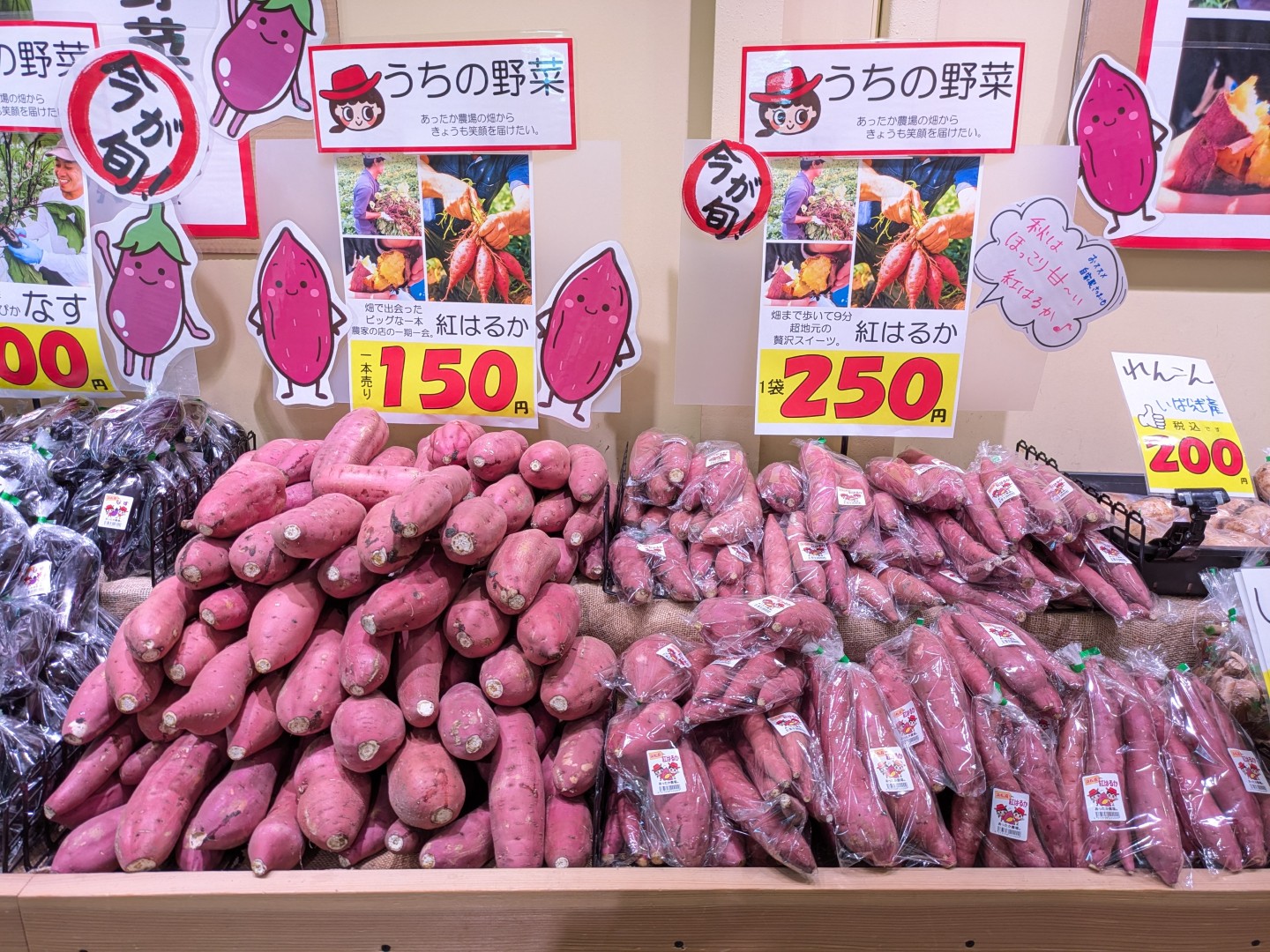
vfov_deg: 54.9
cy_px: 476
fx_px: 917
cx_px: 635
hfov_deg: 69.4
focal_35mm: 25
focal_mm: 5.43
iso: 173
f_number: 1.89
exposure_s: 1/120
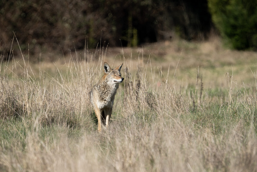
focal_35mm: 600
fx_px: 4283
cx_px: 128
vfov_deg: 2.3
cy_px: 86
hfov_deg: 3.4
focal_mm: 600
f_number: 10
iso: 1250
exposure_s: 1/2000
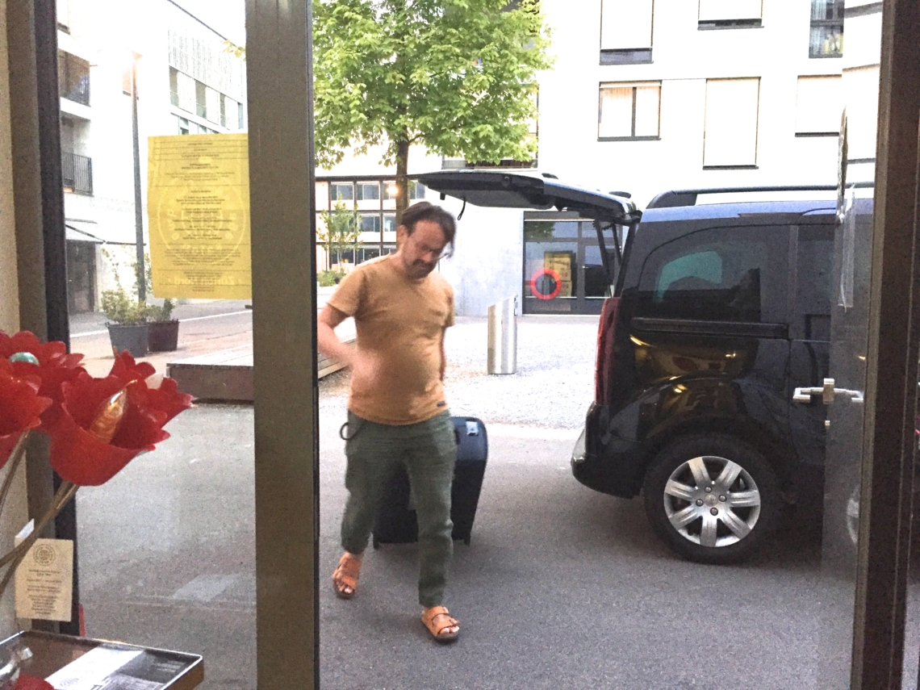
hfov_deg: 61.7
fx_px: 771
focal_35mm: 29
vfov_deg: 48.2
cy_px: 345
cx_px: 460
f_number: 2.2
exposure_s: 1/17
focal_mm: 4.15
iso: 320
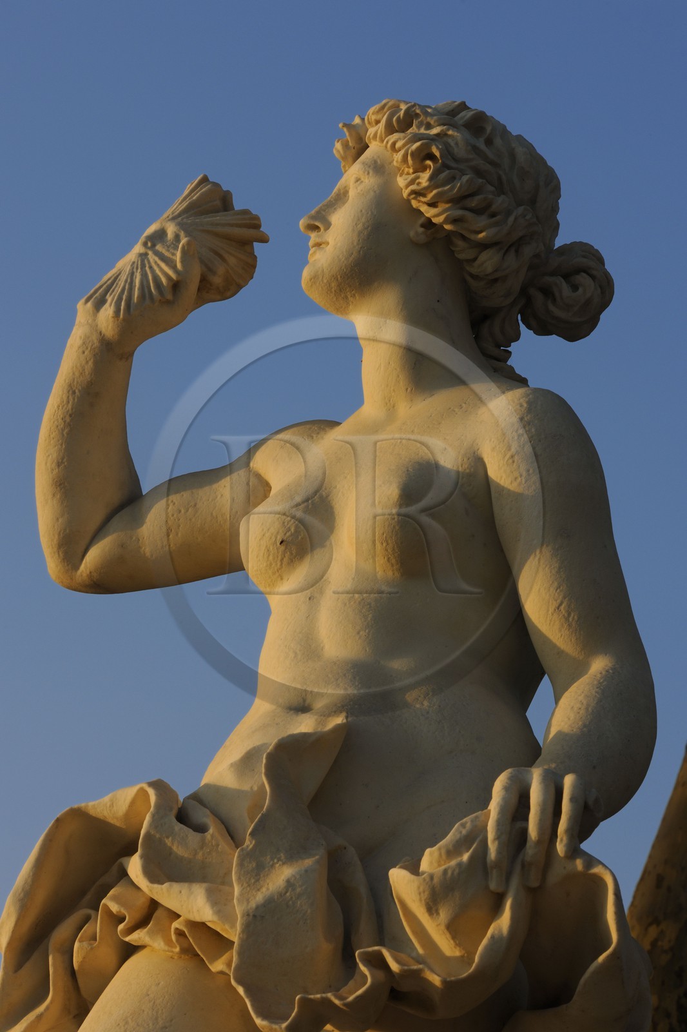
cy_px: 516
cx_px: 344
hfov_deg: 10.2
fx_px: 3866
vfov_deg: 15.2
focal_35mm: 135
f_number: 18
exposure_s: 1/60
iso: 200
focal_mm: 135
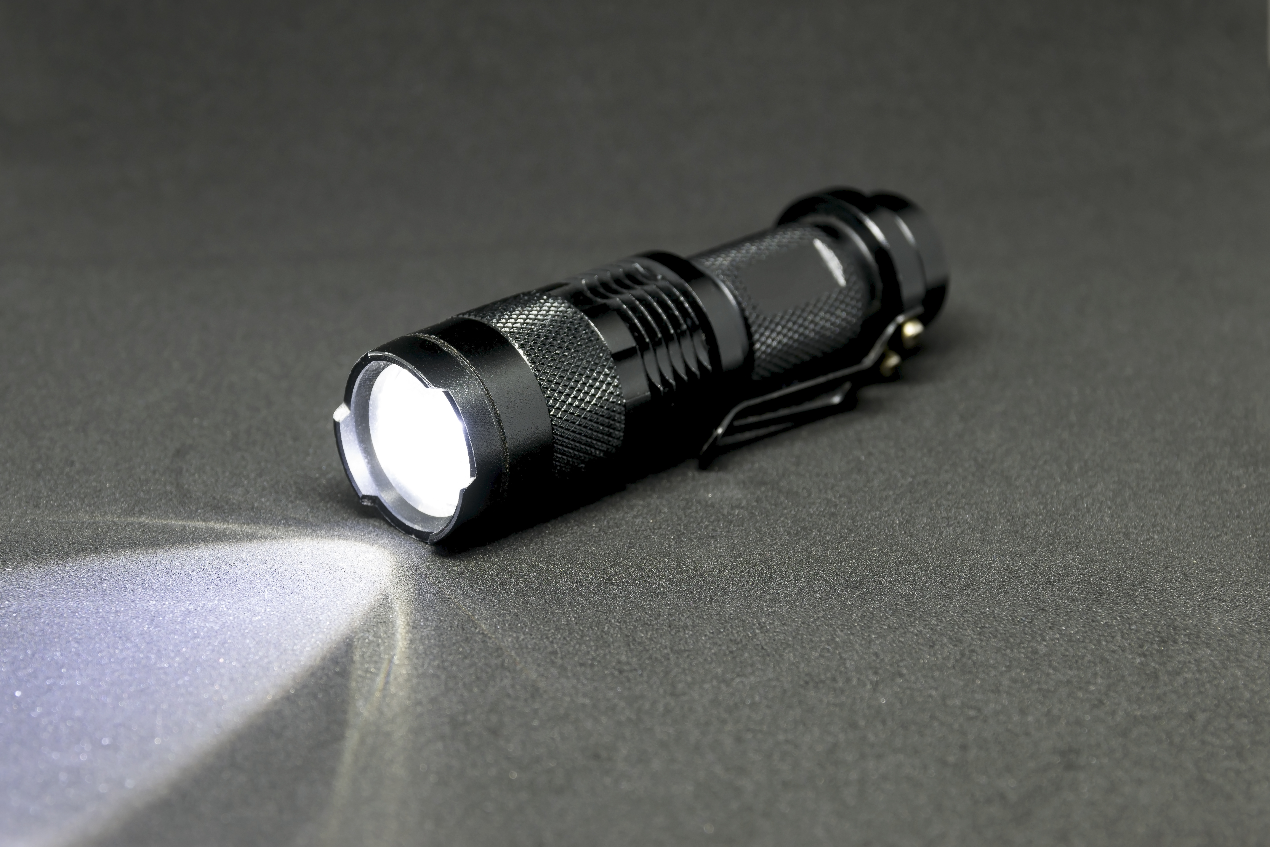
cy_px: 424
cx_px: 635
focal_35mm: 105
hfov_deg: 19.5
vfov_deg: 13.0
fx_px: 3704
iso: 100
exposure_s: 1/1.67
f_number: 8
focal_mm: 70
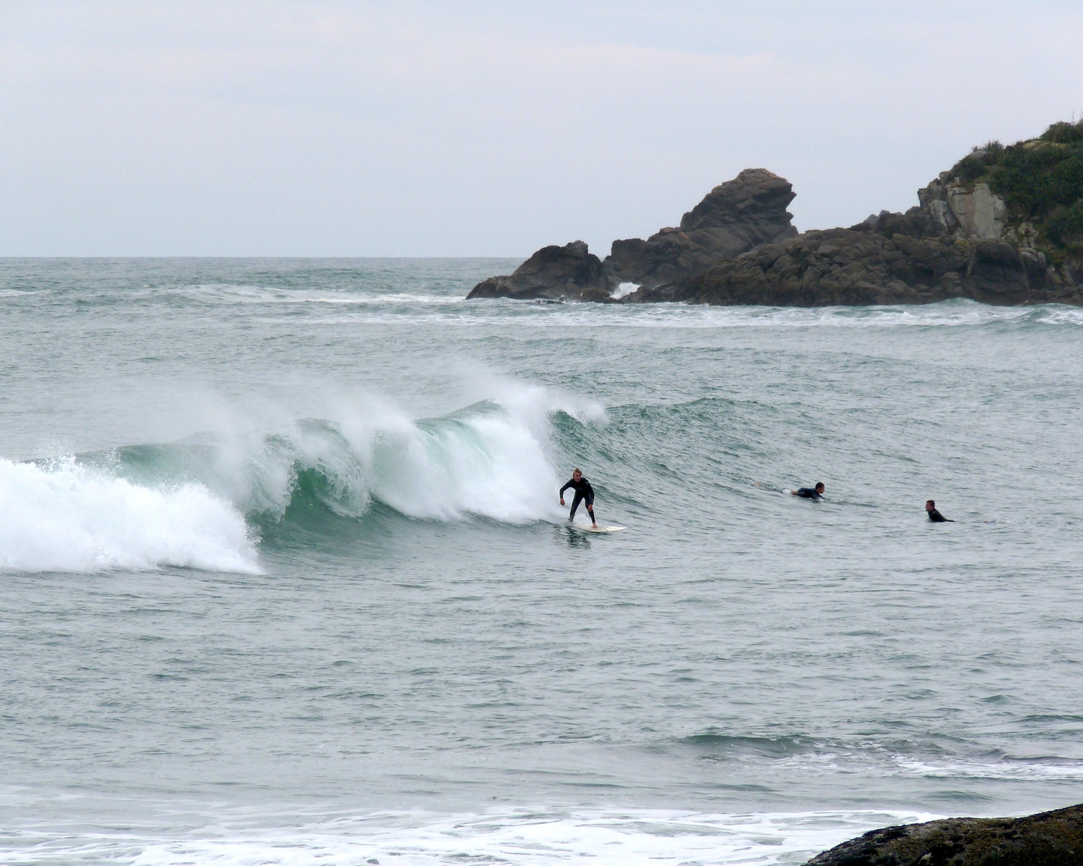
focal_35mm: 328
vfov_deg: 4.7
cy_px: 434
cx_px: 545
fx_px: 10513
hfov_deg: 5.9
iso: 100
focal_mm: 55.8
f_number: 5.6
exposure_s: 1/400
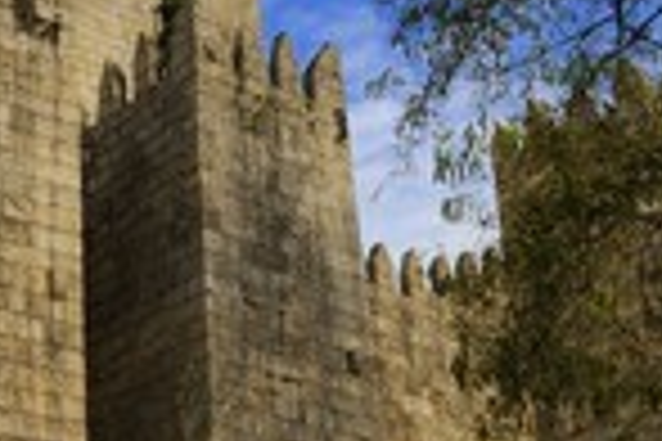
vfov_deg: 17.1
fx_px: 1471
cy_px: 261
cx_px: 41
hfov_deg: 24.5
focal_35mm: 80
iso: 400
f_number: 11
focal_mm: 28
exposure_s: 1/160
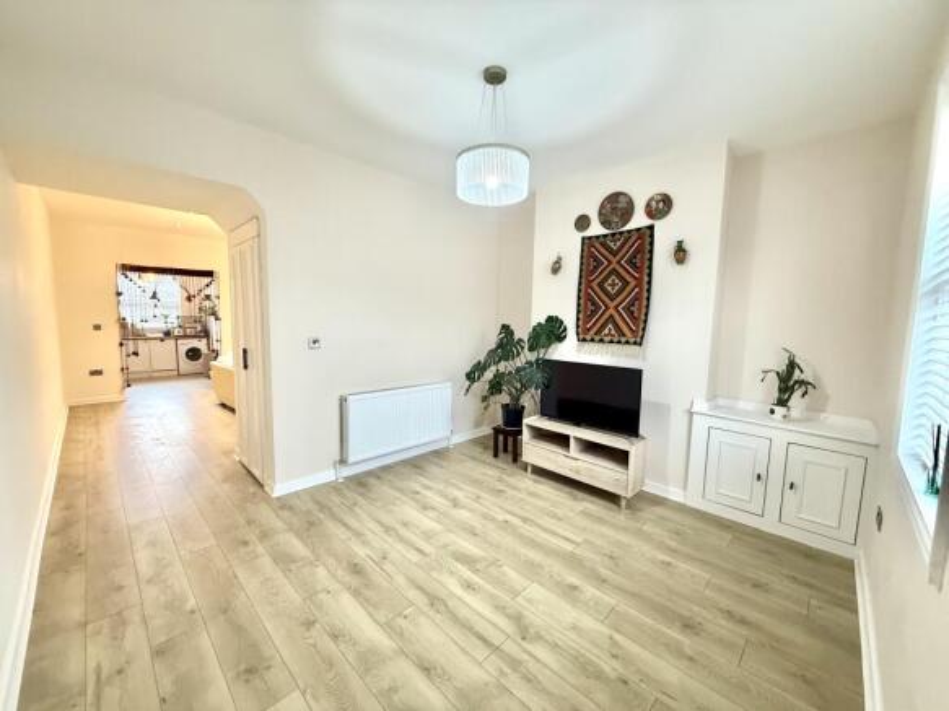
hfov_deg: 102.1
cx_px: 474
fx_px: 384
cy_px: 356
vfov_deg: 85.7
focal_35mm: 14
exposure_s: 1/50
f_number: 2.2
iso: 250
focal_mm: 2.22
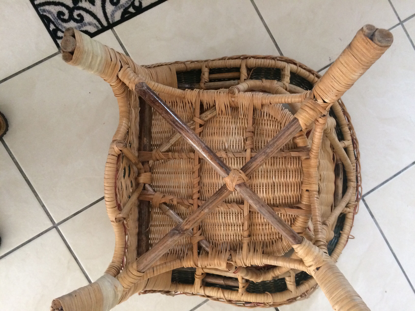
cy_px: 156
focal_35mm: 29
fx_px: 348
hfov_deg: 61.7
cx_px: 208
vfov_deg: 48.2
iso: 250
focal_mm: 4.15
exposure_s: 1/33
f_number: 2.2
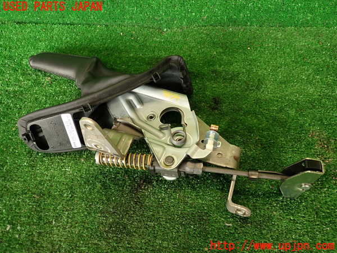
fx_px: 243
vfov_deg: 54.9
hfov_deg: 69.4
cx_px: 168
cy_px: 126
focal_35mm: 25
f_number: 2
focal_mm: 4.5
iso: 160
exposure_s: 1/60
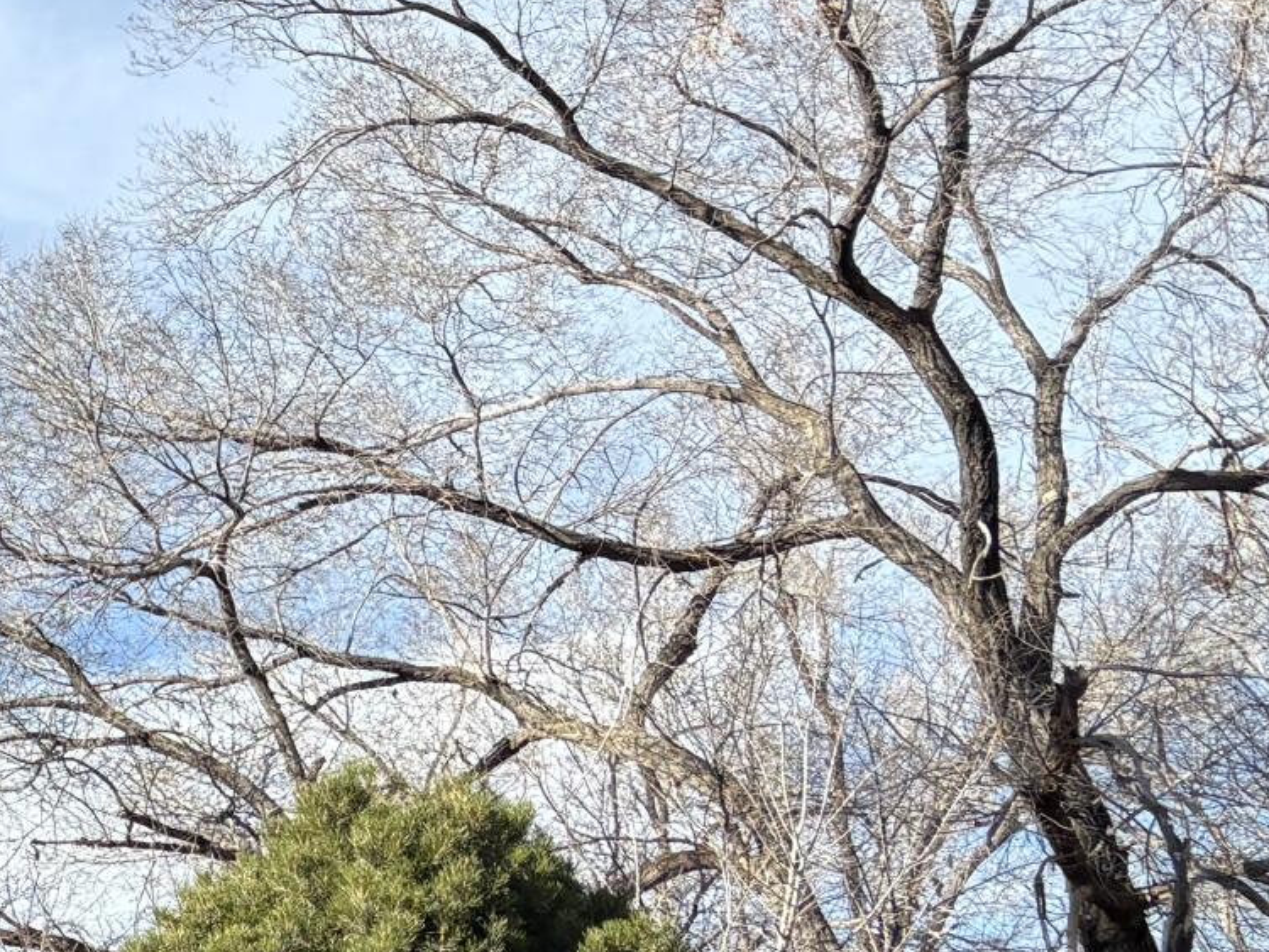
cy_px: 1126
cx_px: -1159
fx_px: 3814
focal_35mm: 104
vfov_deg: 13.8
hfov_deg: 15.6
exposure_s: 1/2075
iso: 50
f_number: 1.6
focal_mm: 5.96
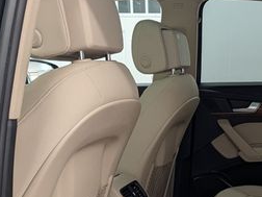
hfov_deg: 29.7
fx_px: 462
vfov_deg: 23.1
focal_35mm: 61
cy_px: 195
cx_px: 257
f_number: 1.68
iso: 130
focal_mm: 6.9
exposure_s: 1/40
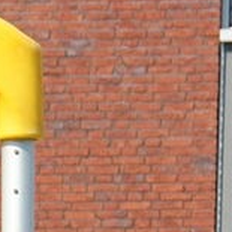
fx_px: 5232
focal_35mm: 690
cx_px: -198
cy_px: 859
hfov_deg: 2.5
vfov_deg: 2.5
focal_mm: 70
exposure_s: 1/400
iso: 200
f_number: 7.1
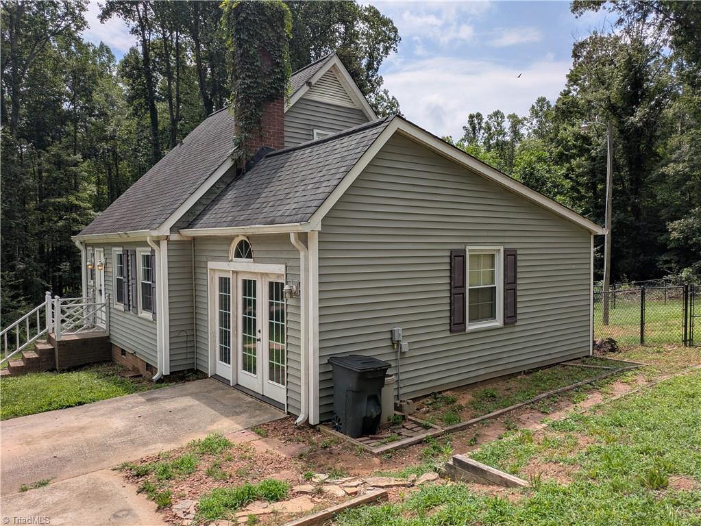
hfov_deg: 69.4
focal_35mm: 25
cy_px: 263
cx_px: 350
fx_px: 506
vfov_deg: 54.9
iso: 48
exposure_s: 1/2959
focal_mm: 5.43
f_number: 1.89
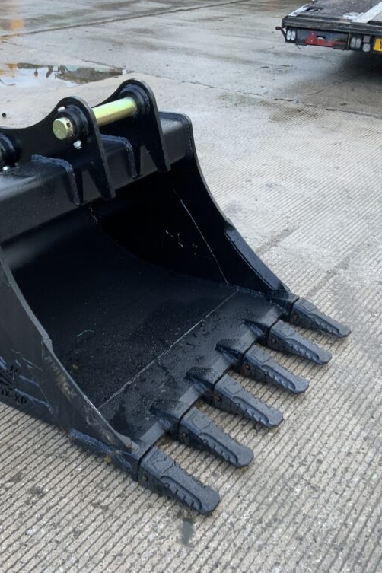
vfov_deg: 47.4
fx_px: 653
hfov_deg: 32.5
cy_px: 283
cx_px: 151
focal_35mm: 41
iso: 40
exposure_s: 1/122
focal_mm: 3
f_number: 1.8
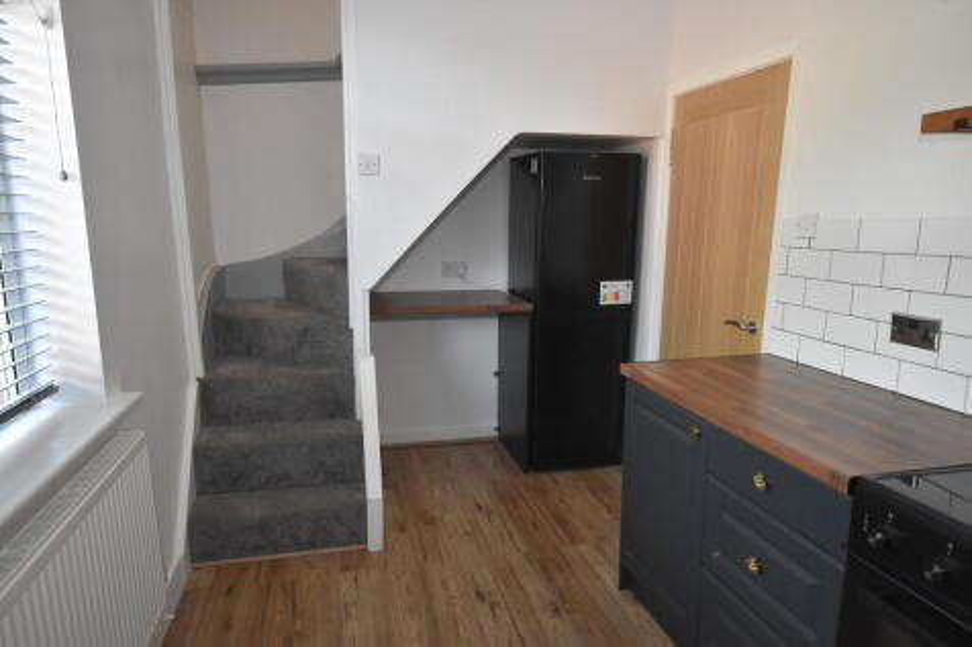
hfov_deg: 77.3
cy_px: 324
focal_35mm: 22
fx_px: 607
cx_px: 486
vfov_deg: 56.1
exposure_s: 1/80
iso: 1600
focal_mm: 15
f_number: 5
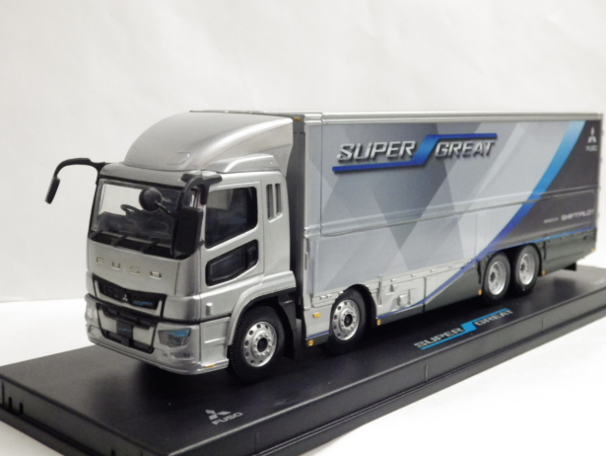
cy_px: 225
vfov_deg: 28.1
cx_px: 311
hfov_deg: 36.8
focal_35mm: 52
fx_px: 911
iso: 800
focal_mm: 9
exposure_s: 1/50
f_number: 3.8
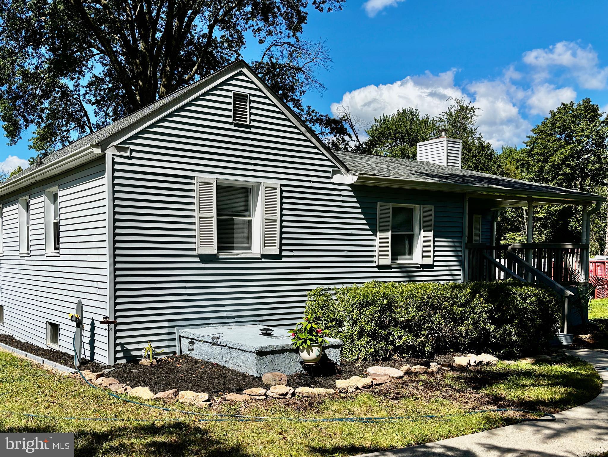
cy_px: 228
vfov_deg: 53.1
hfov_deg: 67.3
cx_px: 304
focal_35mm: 26
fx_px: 457
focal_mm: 5.96
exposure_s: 1/3650
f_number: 1.6
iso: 50
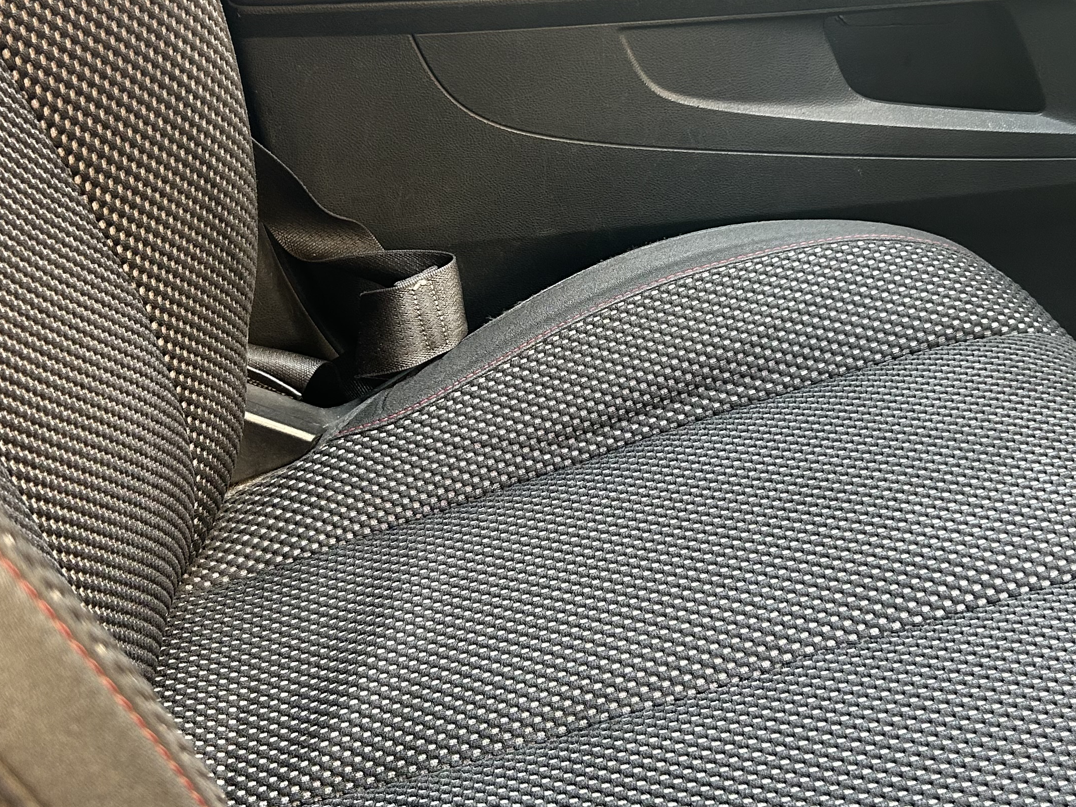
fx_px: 1523
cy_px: 228
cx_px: 570
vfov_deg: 29.3
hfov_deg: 38.9
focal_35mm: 49
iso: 125
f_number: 1.5
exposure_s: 1/74
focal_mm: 5.7
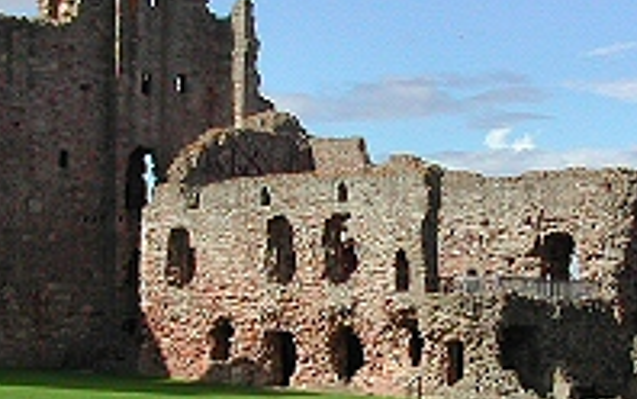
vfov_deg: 12.6
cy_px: 312
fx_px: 1806
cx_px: 328
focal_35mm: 104
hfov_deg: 20.0
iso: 100
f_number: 7.6
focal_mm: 8
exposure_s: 1/248
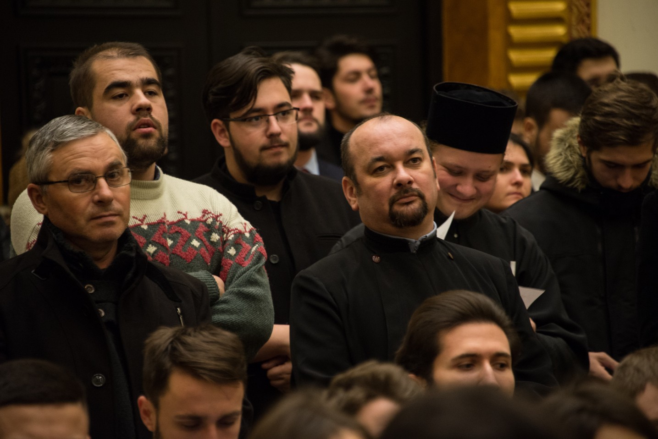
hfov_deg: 6.9
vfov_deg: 4.6
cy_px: 220
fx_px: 5485
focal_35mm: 300
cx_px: 329
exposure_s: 1/40
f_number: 5.6
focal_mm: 300
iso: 2500
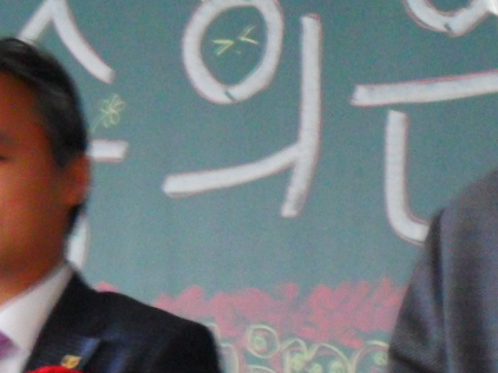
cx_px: 328
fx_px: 2444
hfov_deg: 11.6
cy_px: 558
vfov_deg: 8.5
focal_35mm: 170
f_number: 3
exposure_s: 1/8
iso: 200
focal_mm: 6.3
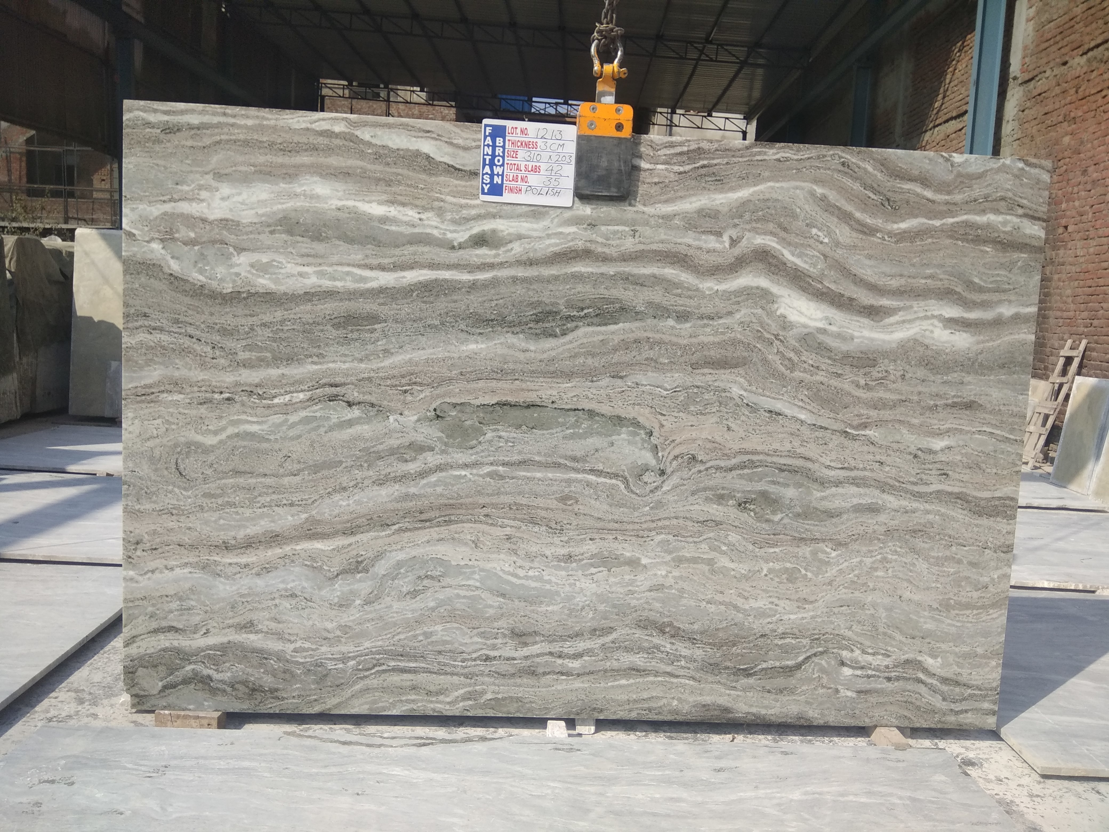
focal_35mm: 21
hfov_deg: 79.0
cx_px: 554
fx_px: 673
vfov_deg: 63.4
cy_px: 416
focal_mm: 3.57
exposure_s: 1/1274
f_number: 2
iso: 100
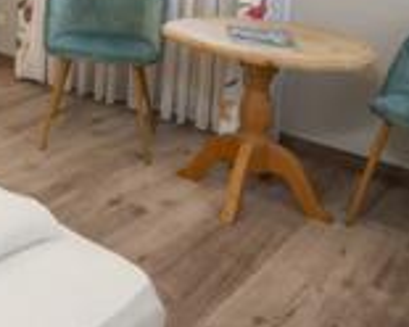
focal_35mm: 48
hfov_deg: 31.8
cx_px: -92
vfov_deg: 30.1
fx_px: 581
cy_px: 32
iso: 200
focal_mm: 12
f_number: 11
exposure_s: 1/2.5
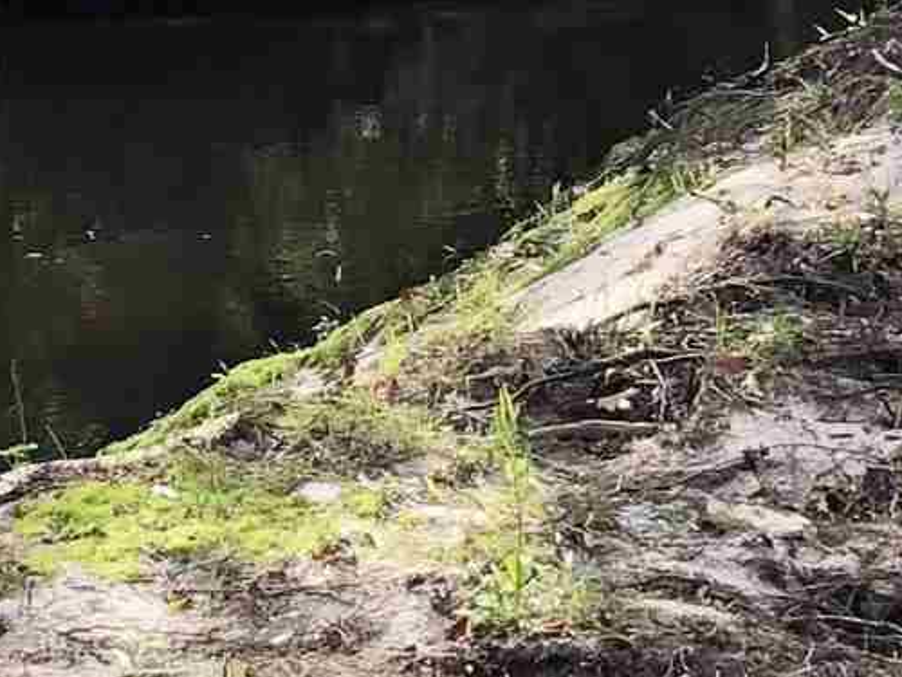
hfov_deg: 11.5
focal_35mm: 172
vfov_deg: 8.5
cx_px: 658
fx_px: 4482
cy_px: -305
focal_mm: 3.99
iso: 20
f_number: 1.8
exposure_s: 1/320
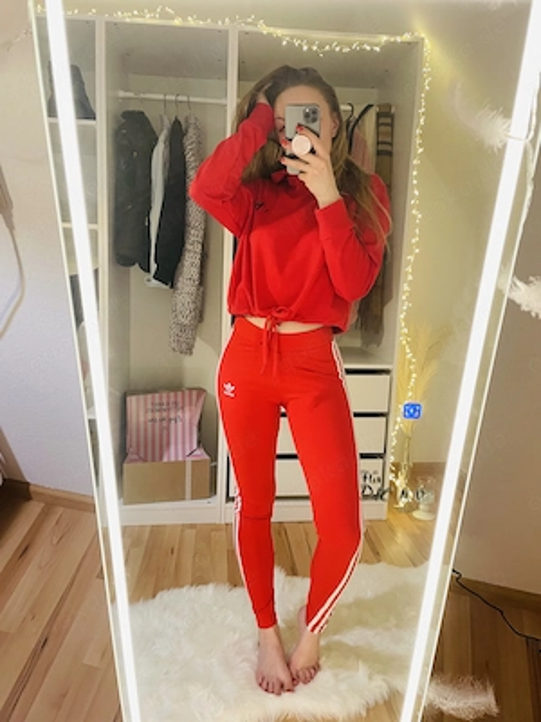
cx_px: 270
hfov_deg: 53.1
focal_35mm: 26
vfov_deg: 67.3
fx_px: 542
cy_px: 361
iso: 250
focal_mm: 4.2
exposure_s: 1/59
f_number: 1.6
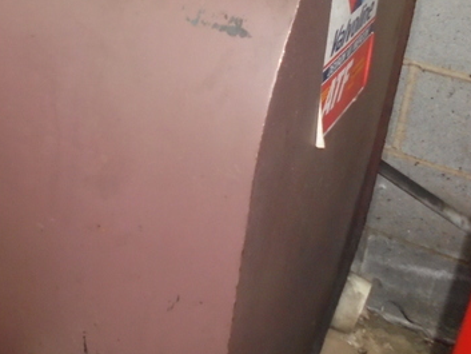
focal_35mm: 57
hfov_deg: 32.0
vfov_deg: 25.1
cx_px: 42
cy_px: 59
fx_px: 776
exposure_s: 1/30
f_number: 3.5
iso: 400
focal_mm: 4.6
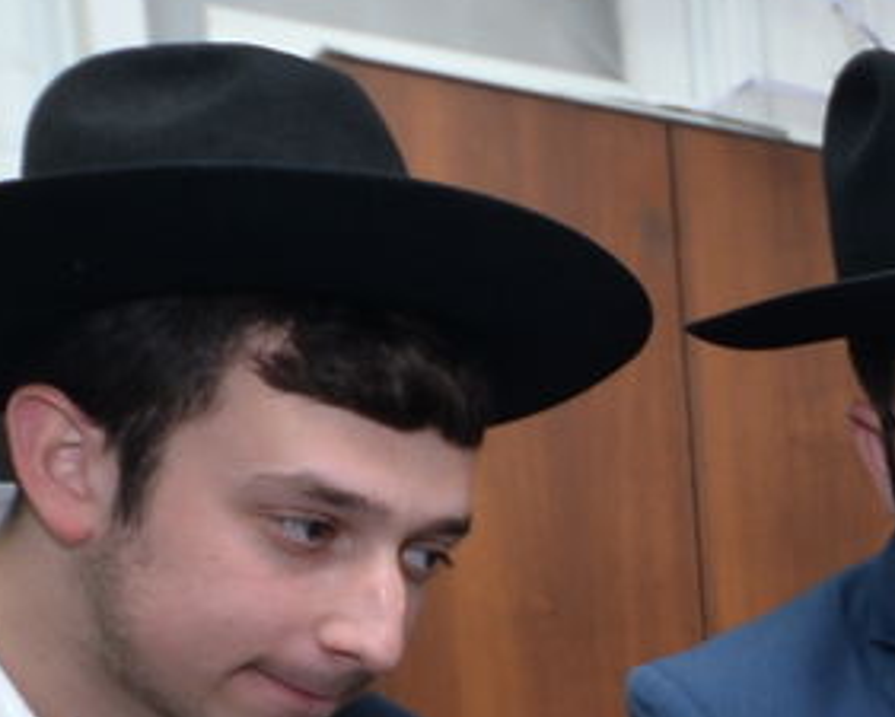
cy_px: 1358
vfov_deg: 12.4
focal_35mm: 112
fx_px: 2968
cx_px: 1698
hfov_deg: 14.6
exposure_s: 1/160
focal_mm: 24
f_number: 5.6
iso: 400
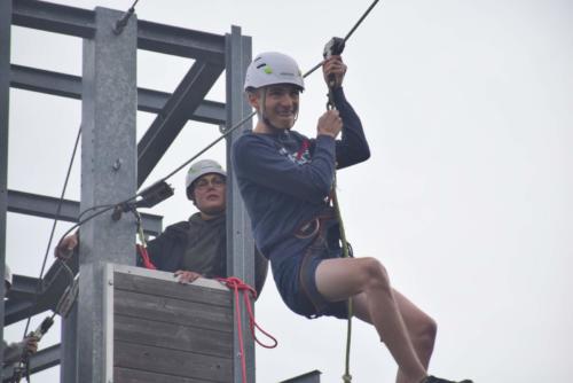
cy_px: 192
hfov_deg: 9.8
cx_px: 286
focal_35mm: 210
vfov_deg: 6.6
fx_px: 3344
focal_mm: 140
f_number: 7.1
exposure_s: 1/800
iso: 200
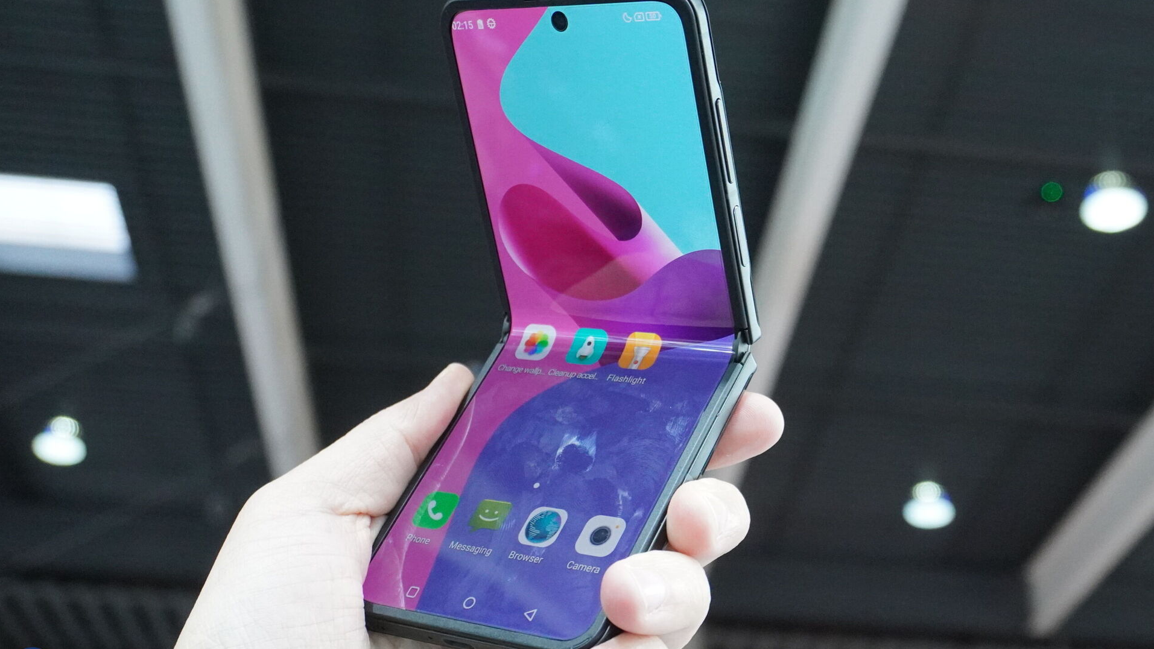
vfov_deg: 29.0
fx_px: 1255
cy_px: 317
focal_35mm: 41
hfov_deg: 49.4
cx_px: 576
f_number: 5.6
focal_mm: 26
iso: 4000
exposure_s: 1/160
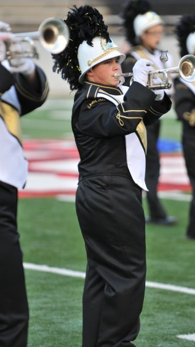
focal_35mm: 334
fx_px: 3072
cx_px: 102
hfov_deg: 3.6
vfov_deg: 6.5
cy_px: 174
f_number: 2.8
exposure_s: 1/200
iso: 200
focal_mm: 200
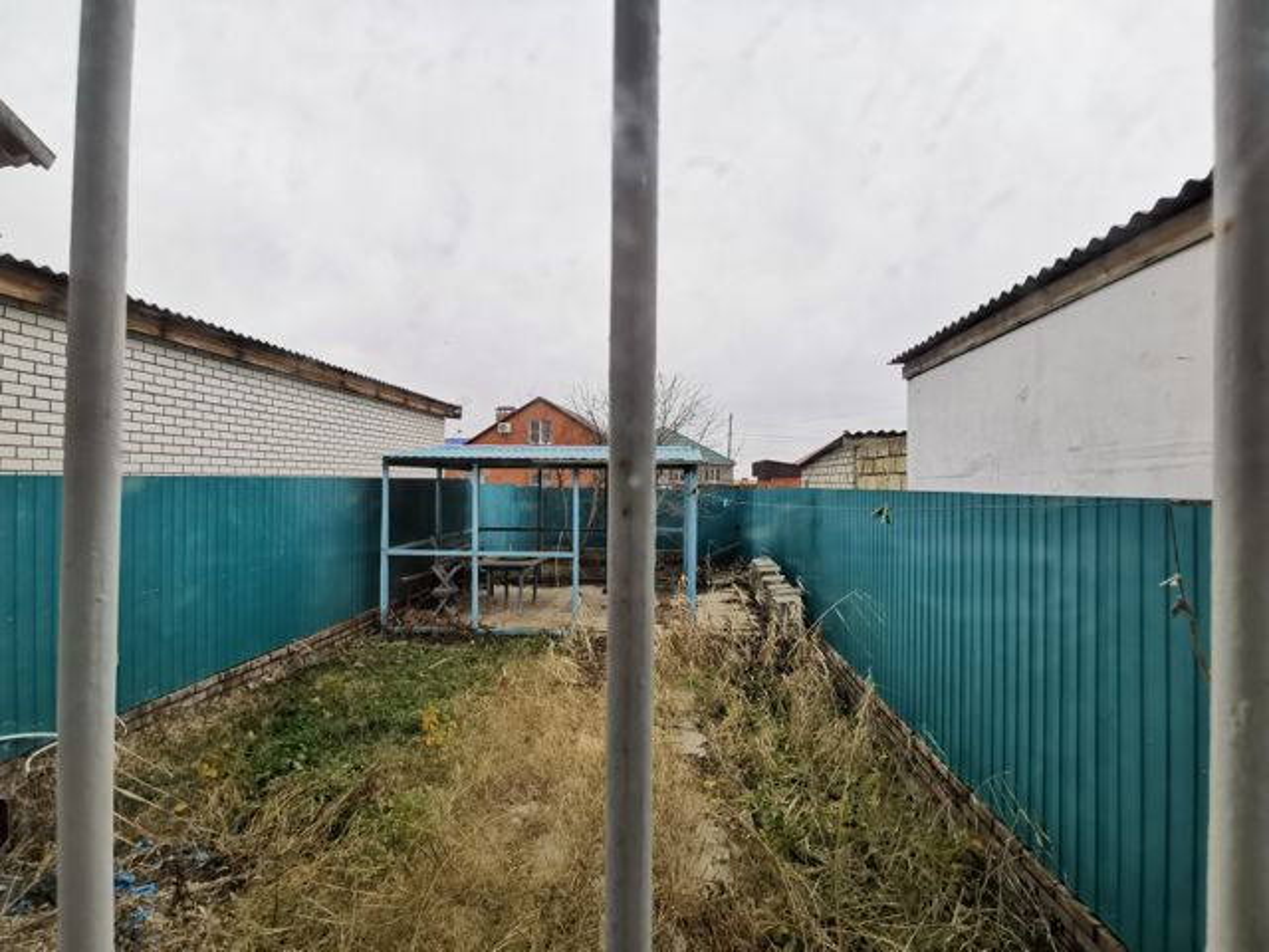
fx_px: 623
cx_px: 634
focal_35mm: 17
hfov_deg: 91.0
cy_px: 476
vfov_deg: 74.7
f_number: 2.2
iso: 50
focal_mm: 2.23
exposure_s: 1/106
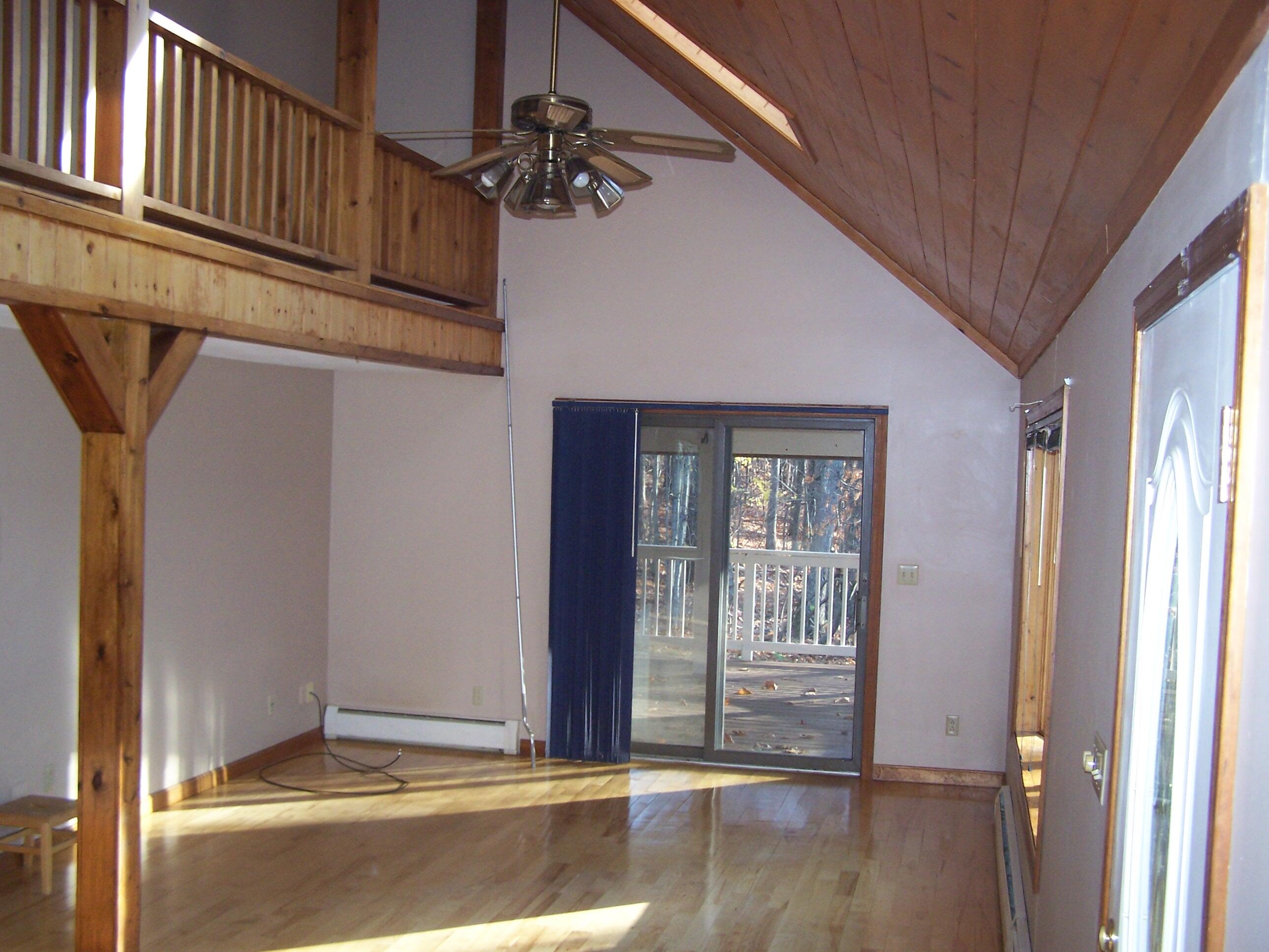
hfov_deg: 49.0
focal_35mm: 38
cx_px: 634
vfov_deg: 37.7
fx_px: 1393
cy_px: 476
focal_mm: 6.3
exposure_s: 1/60
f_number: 2.8
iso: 140
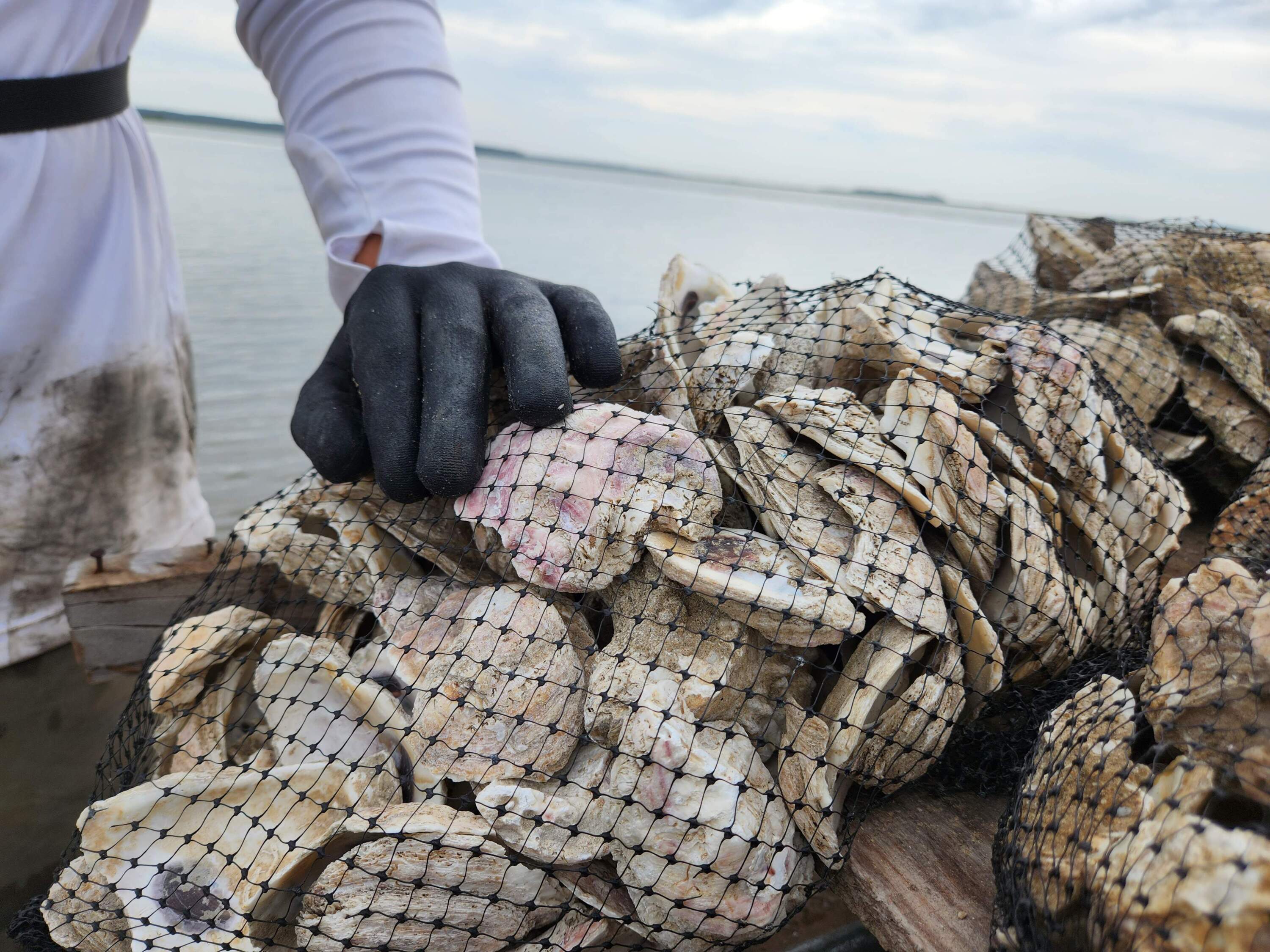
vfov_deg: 58.9
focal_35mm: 23
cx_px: 635
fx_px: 844
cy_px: 476
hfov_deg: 73.9
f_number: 1.8
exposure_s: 1/986
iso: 20
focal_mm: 5.4
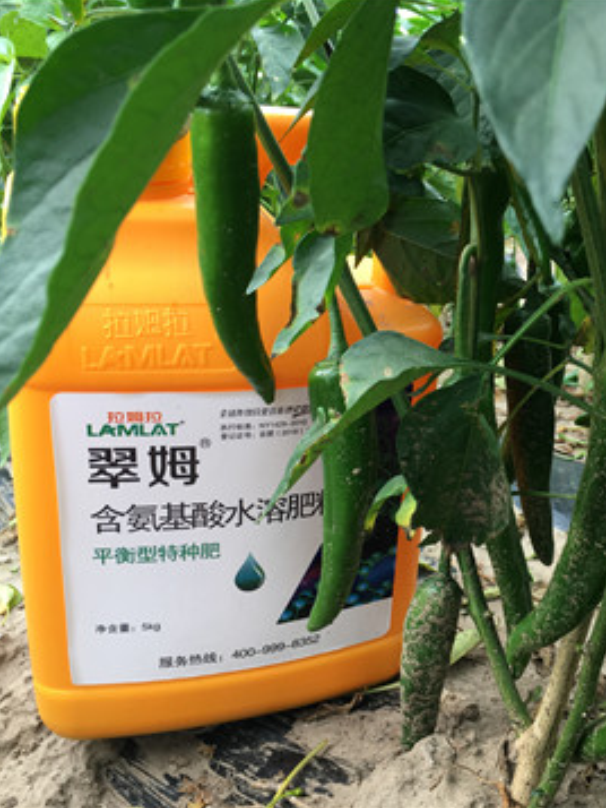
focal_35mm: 39
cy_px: 403
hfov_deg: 35.7
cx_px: 477
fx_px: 910
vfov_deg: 47.8
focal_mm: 4.15
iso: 32
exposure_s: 1/100
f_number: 2.2
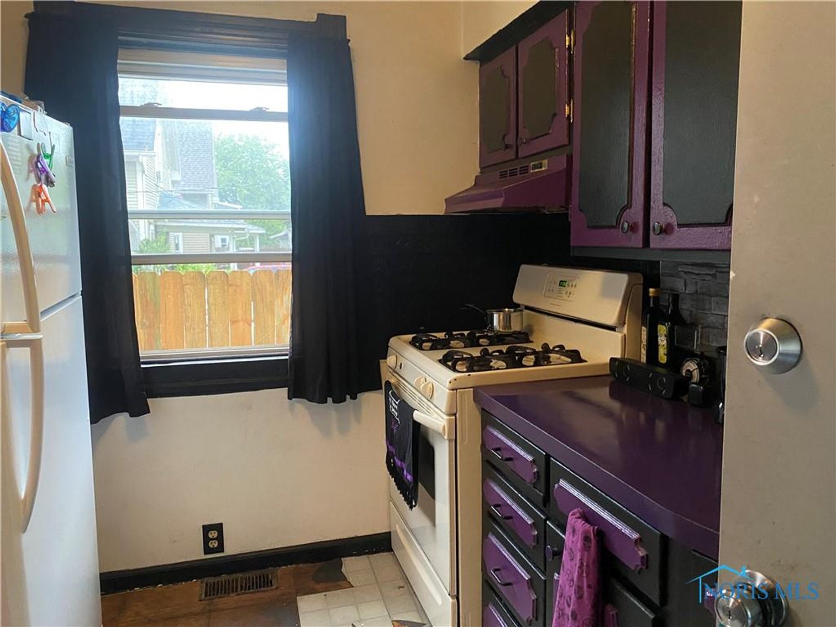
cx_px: 418
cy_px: 314
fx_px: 628
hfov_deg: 67.3
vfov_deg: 53.1
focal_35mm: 26
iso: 500
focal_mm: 4.25
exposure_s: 1/30
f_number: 1.8
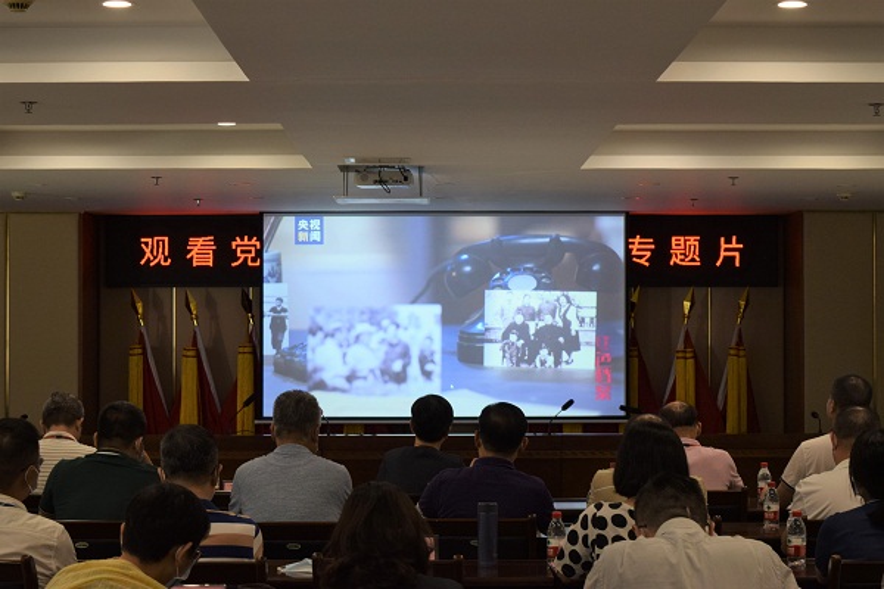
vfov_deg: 16.6
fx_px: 2026
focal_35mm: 82
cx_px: 442
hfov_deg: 24.6
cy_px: 294
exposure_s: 1/60
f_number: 5.6
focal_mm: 55
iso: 900
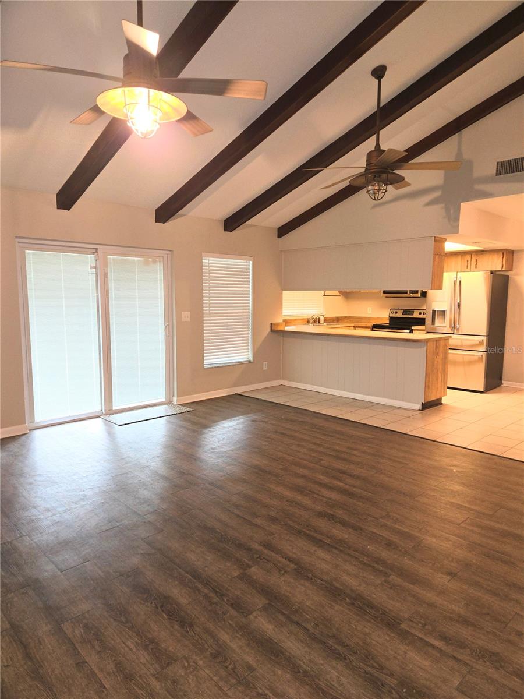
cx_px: 262
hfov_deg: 58.9
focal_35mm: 23
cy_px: 350
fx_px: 464
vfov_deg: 73.9
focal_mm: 5.4
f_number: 1.8
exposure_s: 1/20
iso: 160
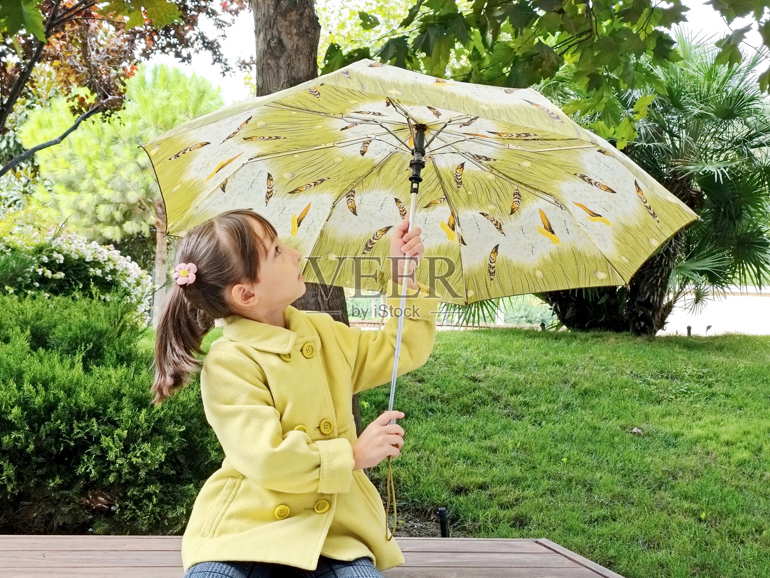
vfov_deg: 31.5
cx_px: 385
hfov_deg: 41.2
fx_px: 1023
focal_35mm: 46
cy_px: 289
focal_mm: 6.19
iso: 50
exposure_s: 1/171
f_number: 1.65
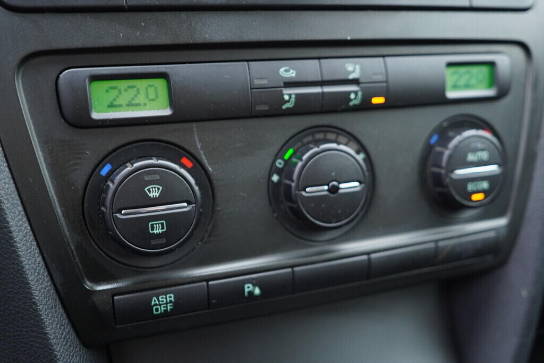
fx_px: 544
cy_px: 182
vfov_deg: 36.9
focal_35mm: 36
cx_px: 272
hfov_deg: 53.1
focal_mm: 24
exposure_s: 1/40
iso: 640
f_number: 2.8
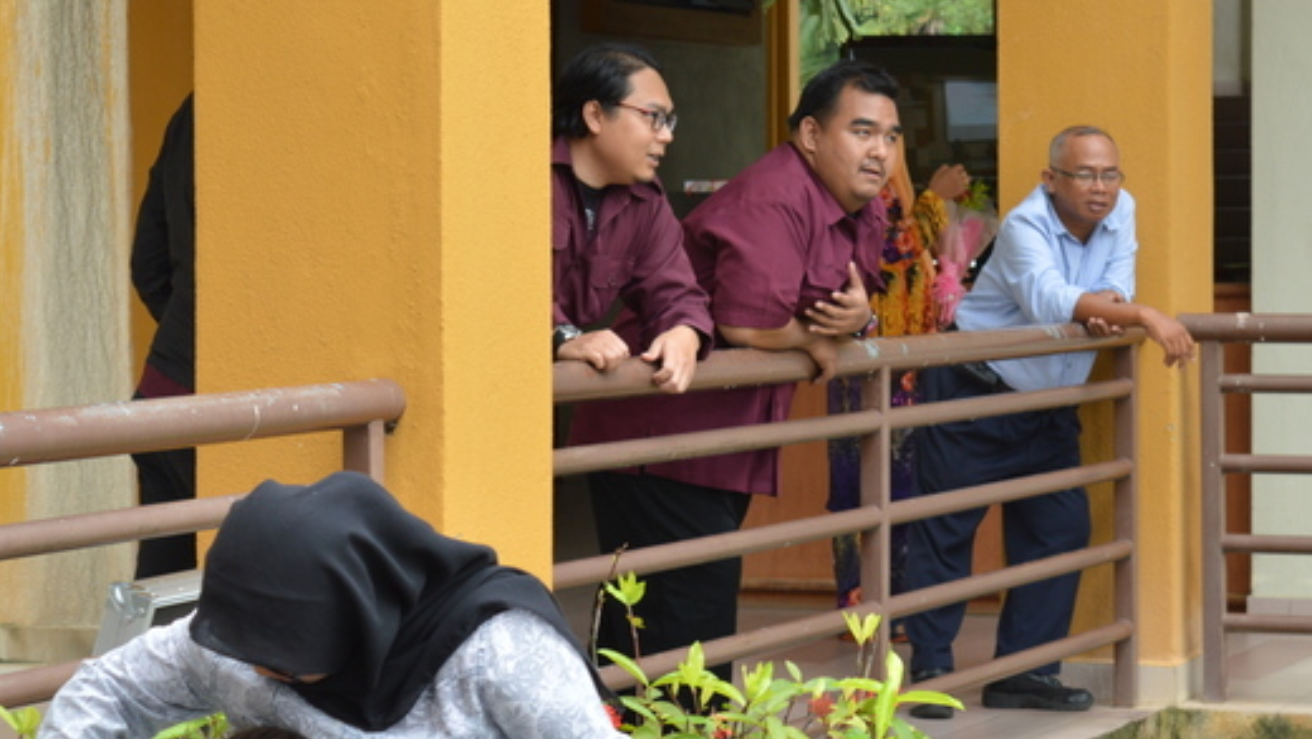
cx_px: 727
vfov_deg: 9.1
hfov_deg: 16.2
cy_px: 252
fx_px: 4622
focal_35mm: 133
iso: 200
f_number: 6.3
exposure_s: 1/125
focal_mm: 55
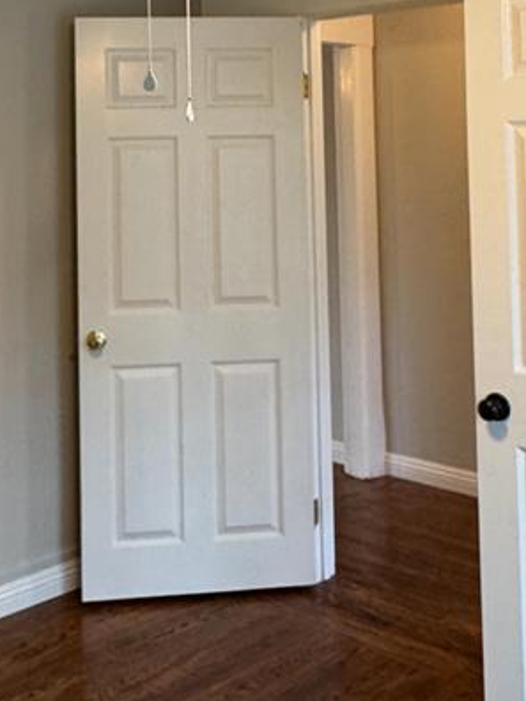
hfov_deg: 27.4
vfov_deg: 34.5
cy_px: 94
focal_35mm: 53
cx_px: 176
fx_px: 1074
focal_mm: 2.22
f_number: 2.2
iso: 250
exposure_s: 1/60
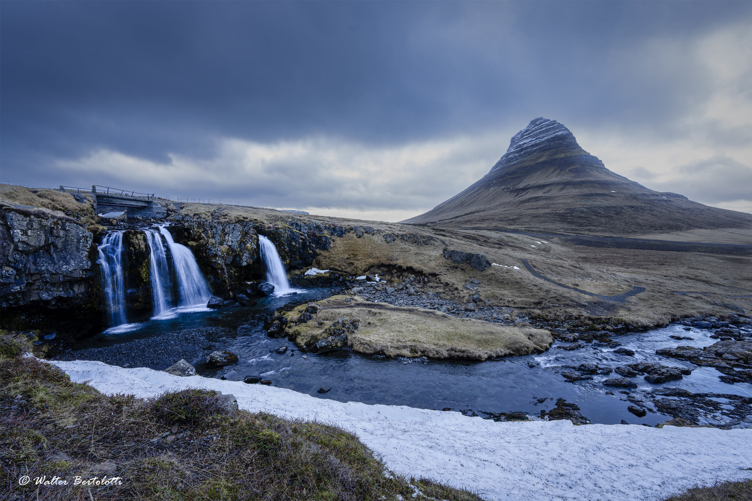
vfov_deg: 81.2
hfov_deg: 104.3
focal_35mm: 14
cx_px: 376
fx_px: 292
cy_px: 250
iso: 64
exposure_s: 1/5
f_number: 13
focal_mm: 14
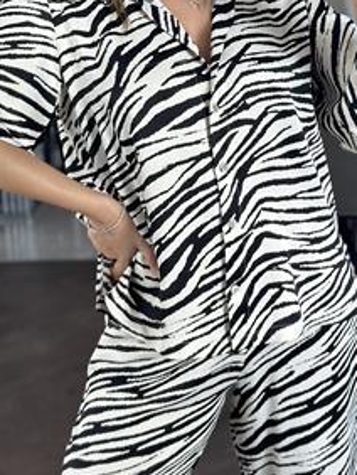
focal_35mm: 86
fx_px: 1181
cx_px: 182
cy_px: 94
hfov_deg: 17.2
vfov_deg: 22.4
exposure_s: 1/60
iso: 125
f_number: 1.78
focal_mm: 6.86
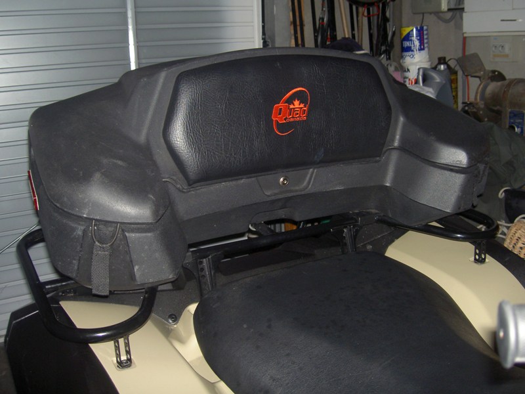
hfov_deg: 47.9
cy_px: 197
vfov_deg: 36.8
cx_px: 262
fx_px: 591
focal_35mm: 39
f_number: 2.8
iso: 100
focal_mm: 8
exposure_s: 1/60
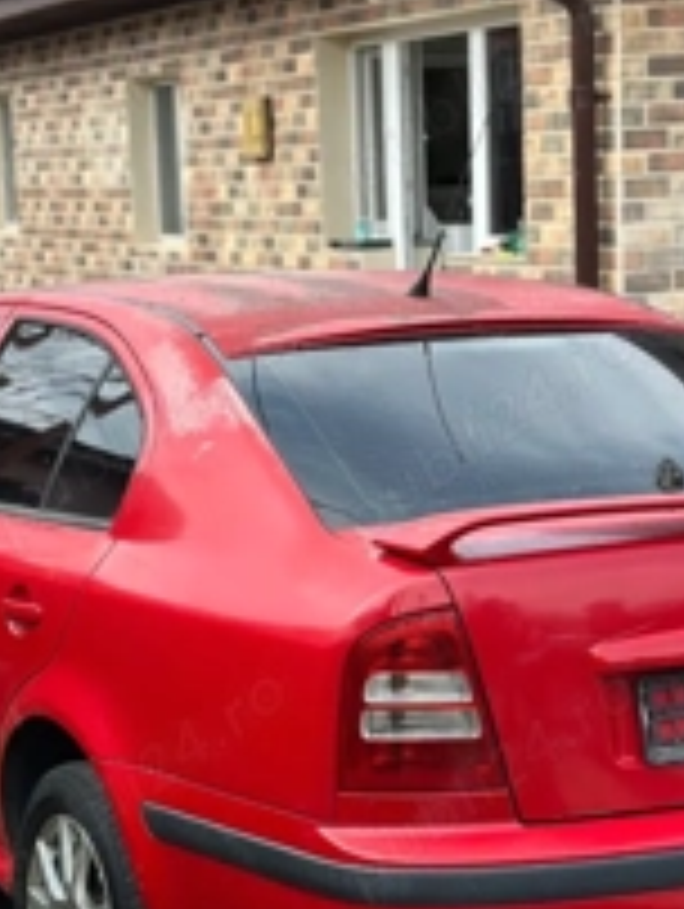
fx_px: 2498
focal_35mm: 95
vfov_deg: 20.6
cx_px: 230
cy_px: 486
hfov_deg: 15.6
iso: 80
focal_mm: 6.86
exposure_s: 1/1590
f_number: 1.78
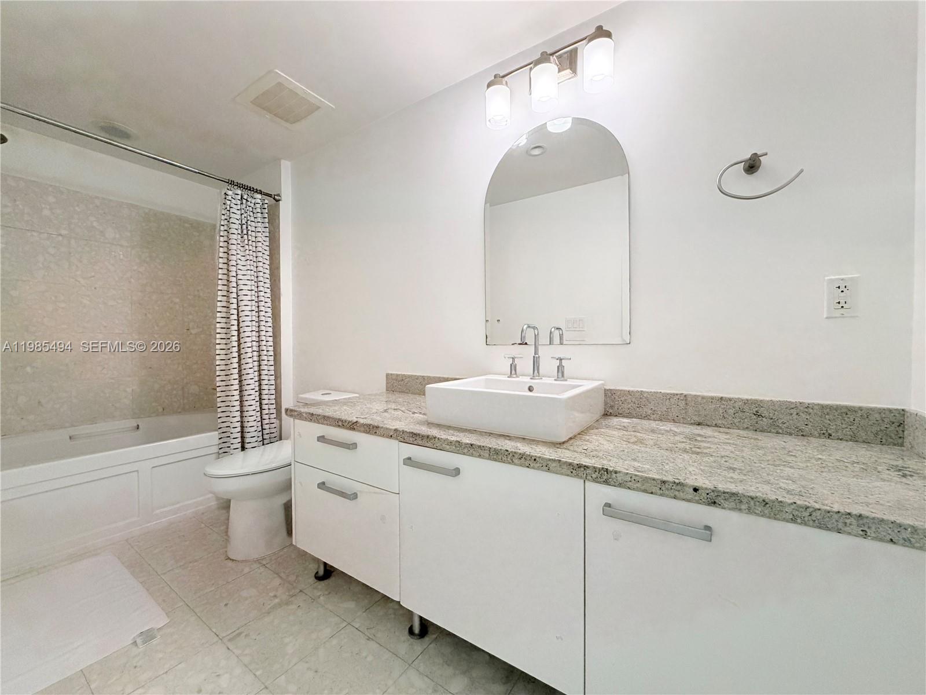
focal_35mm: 14
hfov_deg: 102.1
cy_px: 348
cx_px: 463
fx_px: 375
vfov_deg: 85.7
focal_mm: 2.22
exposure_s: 1/120
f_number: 2.2
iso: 200
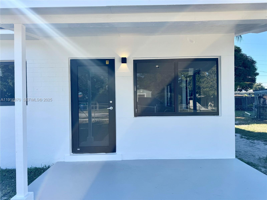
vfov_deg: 56.8
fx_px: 185
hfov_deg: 71.6
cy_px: 100
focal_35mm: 24
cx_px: 134
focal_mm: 6.76
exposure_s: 1/1425
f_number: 1.78
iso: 80
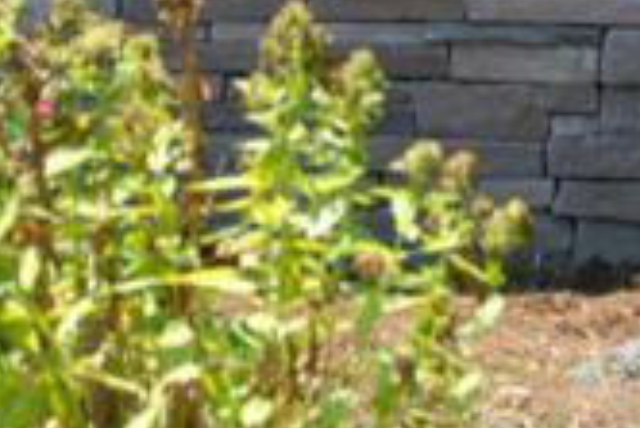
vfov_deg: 2.6
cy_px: -677
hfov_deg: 4.0
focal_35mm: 519
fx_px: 9235
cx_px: 617
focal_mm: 56
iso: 200
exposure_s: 1/180
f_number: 7.1
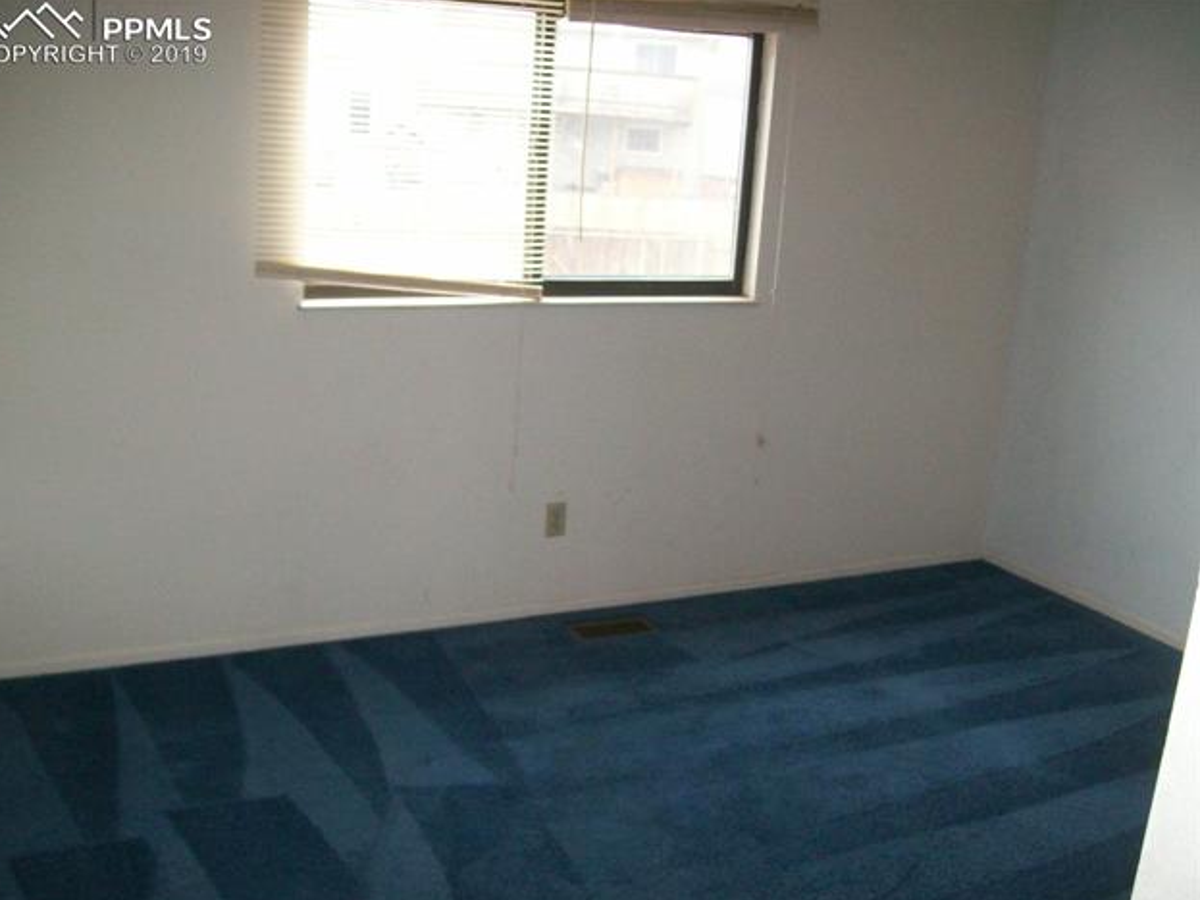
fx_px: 1282
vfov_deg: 38.7
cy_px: 459
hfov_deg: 50.1
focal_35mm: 37
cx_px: 586
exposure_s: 1/64
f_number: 2.7
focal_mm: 6
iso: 200
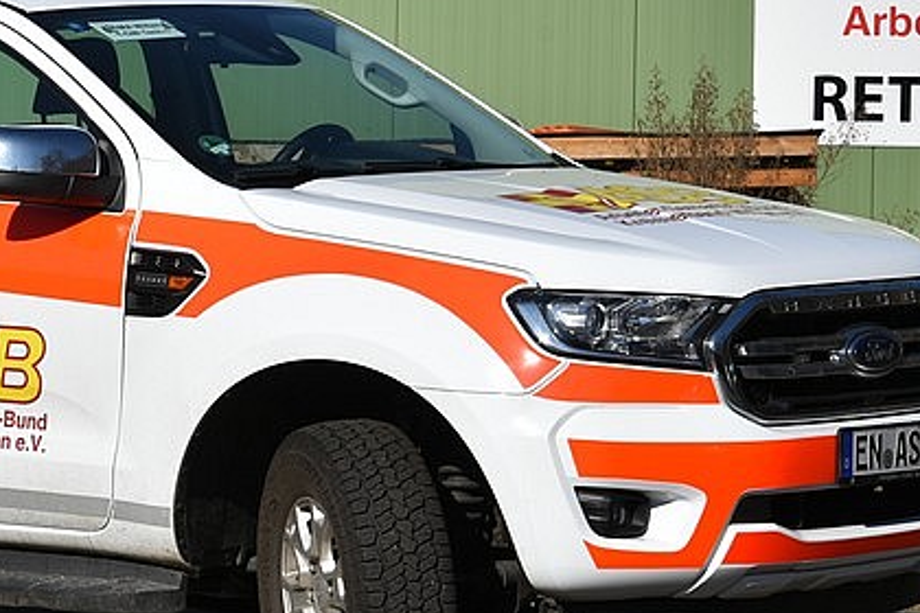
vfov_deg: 7.5
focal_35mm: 182
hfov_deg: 11.2
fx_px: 4651
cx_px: 33
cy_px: 252
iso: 200
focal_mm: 85
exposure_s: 1/500
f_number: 11
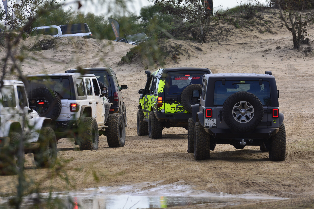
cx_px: 157
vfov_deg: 5.0
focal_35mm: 278
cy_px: 104
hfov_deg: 7.4
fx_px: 2420
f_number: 5
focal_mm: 185
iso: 320
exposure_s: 1/750
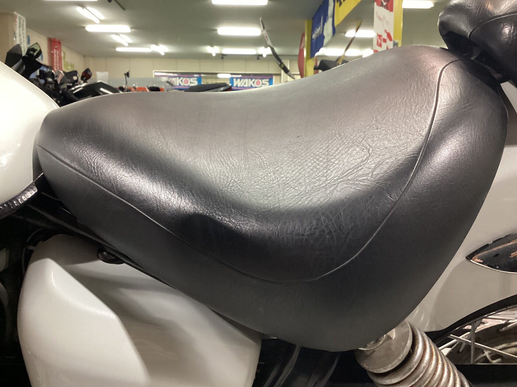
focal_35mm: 31
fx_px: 463
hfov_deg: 58.4
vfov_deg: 45.4
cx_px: 258
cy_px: 194
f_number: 2.4
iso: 320
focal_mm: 3.3
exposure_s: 1/60
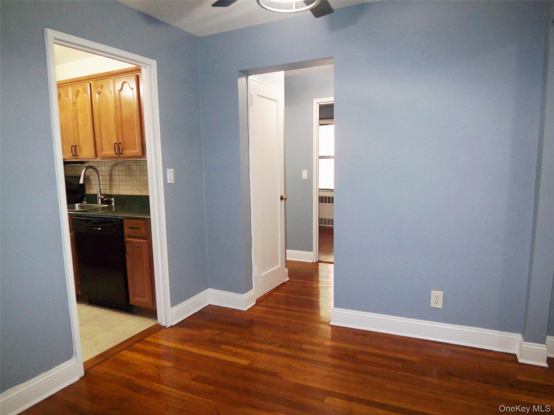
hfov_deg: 73.9
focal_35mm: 23
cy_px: 208
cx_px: 277
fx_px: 368
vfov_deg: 58.9
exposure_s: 1/30
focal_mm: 3.8
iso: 200
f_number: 2.8
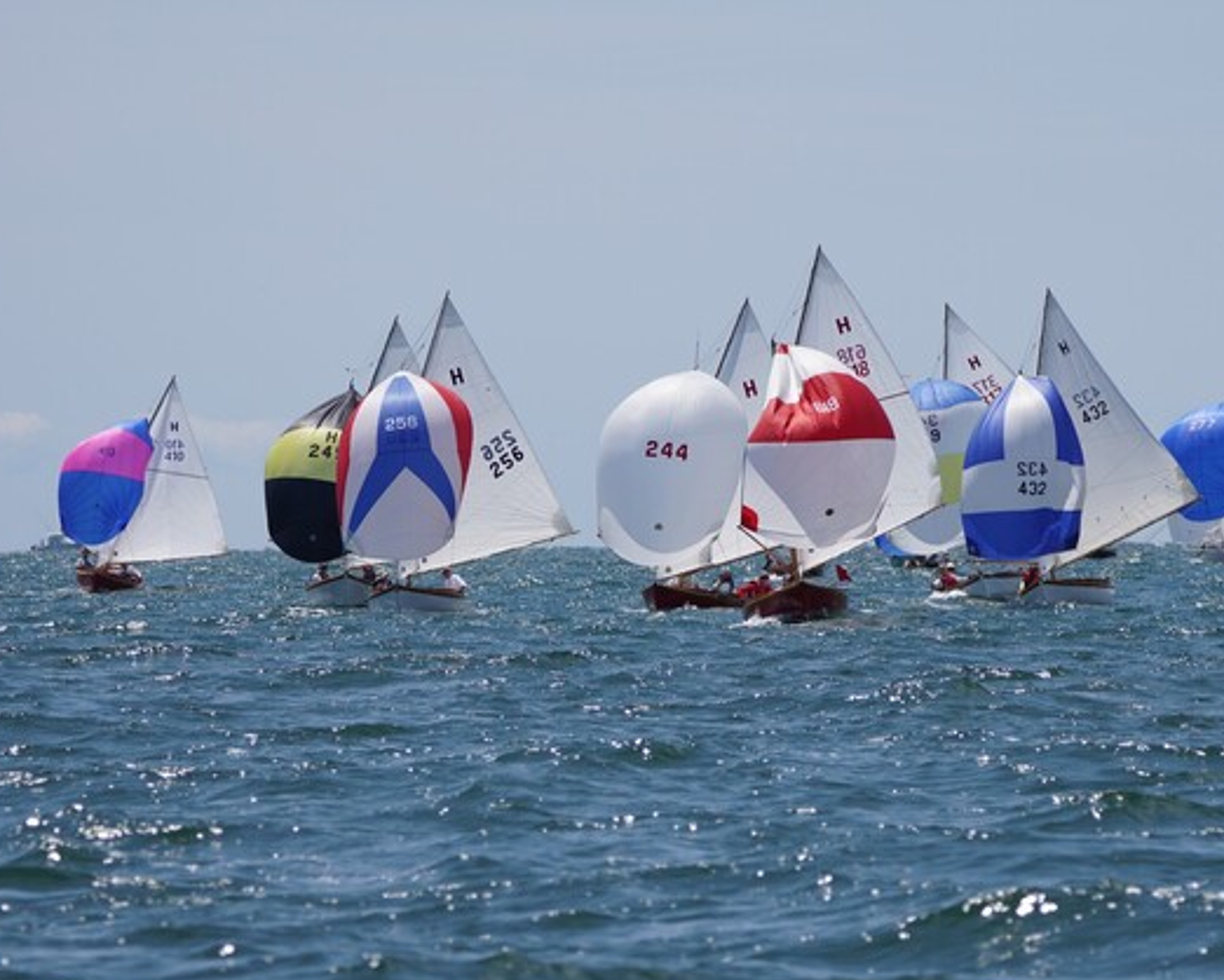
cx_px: 753
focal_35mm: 371
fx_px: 13445
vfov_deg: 4.2
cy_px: 435
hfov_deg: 5.2
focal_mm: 172
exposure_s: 1/1600
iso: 125
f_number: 5
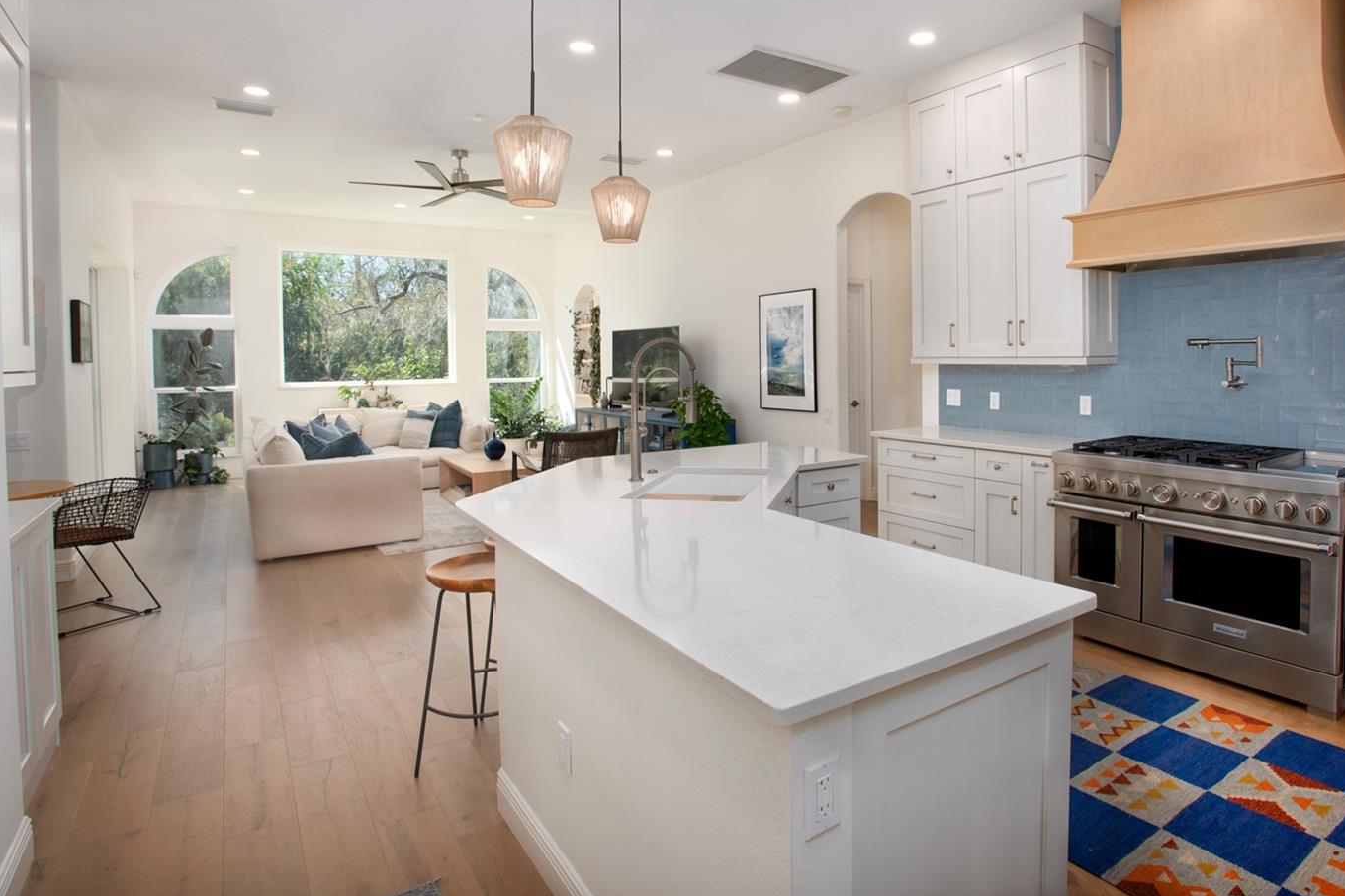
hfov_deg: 83.6
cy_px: 372
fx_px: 747
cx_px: 758
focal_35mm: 20
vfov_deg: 61.5
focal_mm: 17
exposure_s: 1/320
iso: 400
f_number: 8
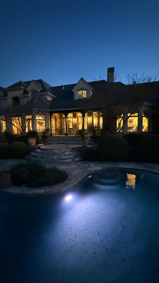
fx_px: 120
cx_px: 88
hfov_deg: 66.9
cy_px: 147
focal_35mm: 16
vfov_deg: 99.3
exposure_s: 1/30
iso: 2500
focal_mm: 2.22
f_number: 2.2
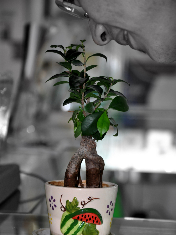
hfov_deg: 8.6
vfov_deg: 11.5
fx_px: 1164
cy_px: 130
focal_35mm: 172
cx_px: 88
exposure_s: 1/80
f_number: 5.6
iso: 800
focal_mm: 105
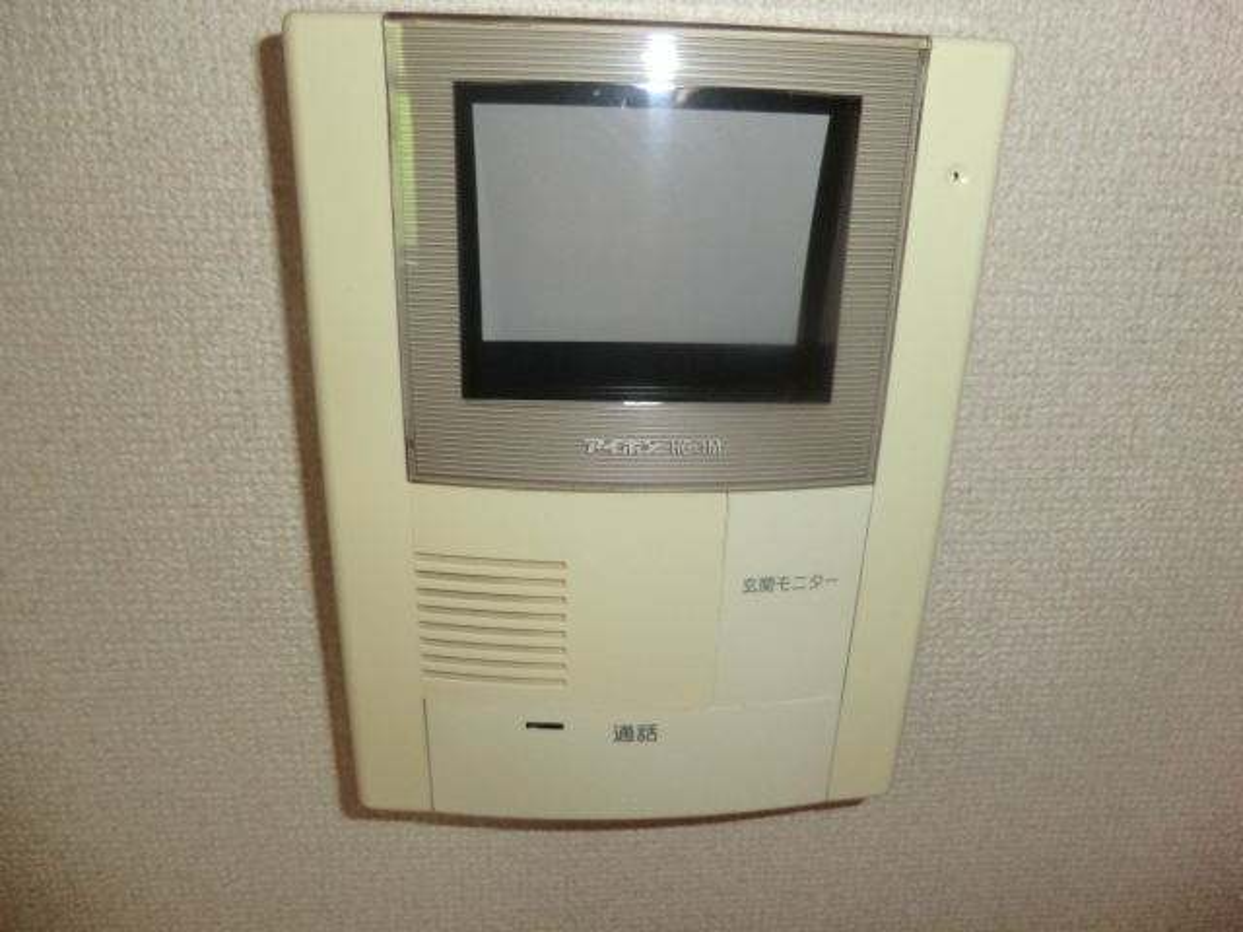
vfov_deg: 56.8
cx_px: 622
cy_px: 466
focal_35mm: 24
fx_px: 862
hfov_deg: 71.6
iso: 200
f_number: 3.2
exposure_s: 1/25
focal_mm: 4.3
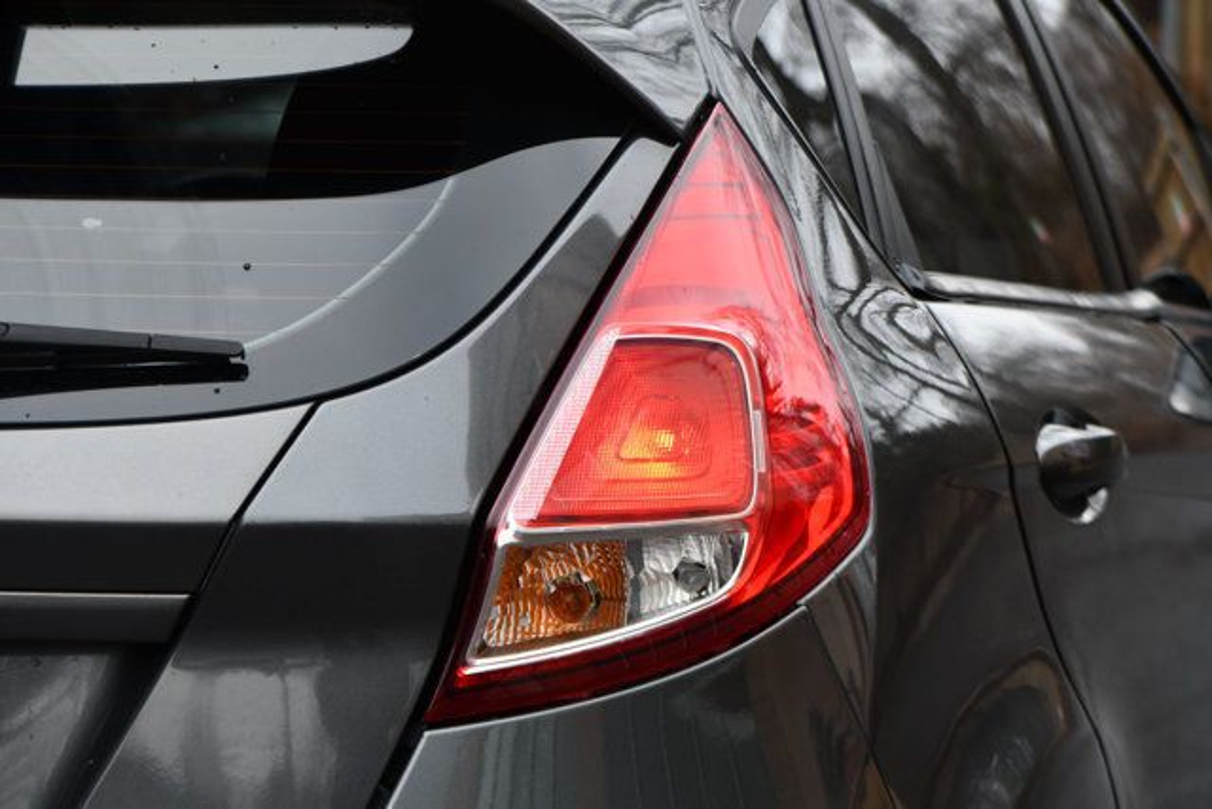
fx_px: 4344
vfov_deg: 10.6
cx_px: 606
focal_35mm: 129
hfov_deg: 15.9
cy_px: 404
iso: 400
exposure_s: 1/250
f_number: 5.6
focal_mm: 86
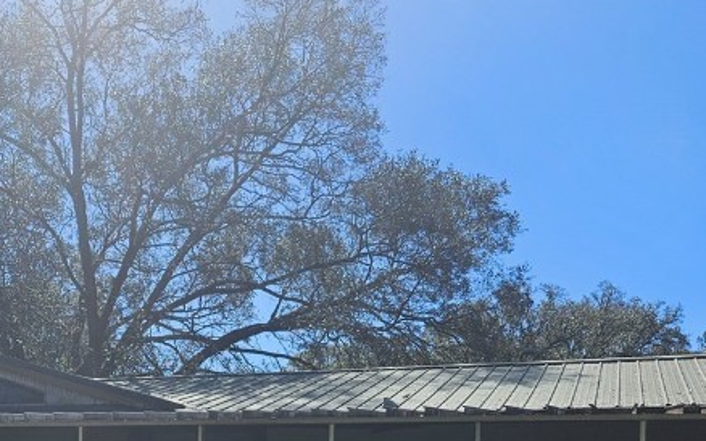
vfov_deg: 21.2
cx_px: 155
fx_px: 1097
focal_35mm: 57
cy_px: 528
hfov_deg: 34.7
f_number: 1.8
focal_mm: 5.4
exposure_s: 1/2016
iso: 25
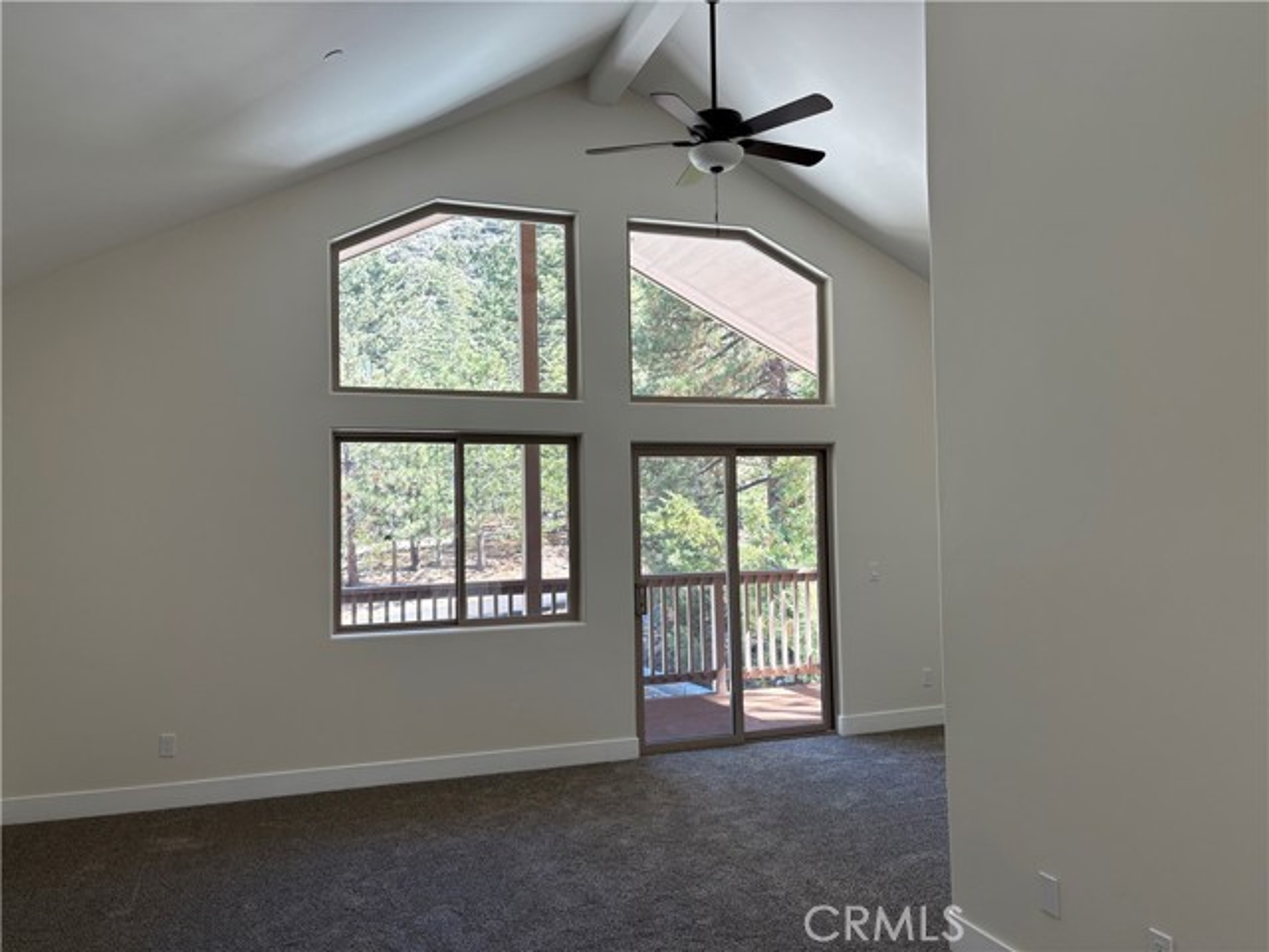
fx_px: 953
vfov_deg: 53.1
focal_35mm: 26
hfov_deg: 67.3
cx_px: 634
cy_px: 476
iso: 50
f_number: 1.6
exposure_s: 1/120
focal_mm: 5.96
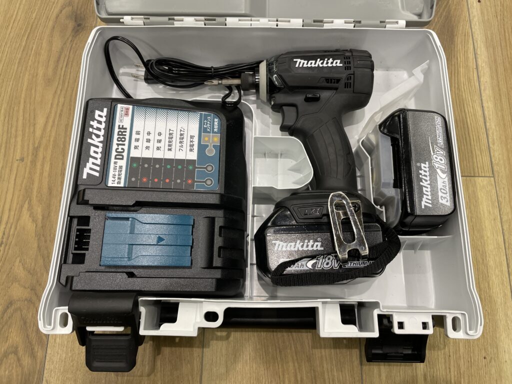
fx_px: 385
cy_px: 192
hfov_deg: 67.3
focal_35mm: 26
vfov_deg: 53.1
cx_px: 256
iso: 125
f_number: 1.6
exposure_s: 1/100
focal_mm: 4.2
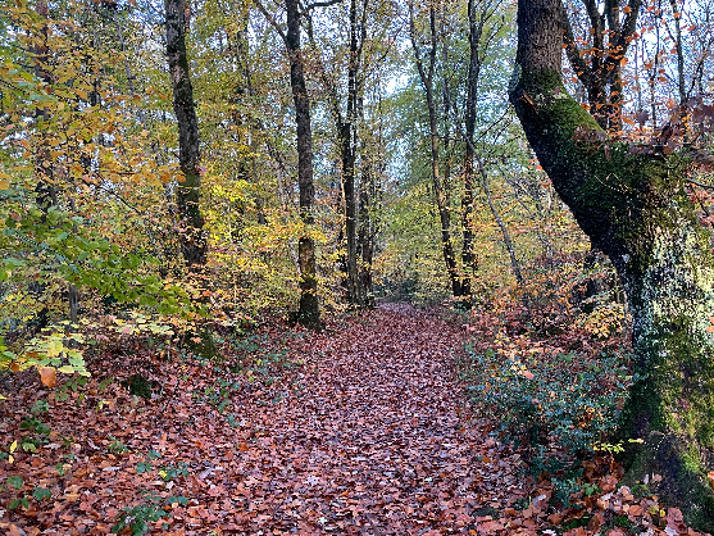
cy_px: 260
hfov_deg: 63.4
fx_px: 578
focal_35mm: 28
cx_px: 379
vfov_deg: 49.8
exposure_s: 1/60
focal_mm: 4.2
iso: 160
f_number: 1.6
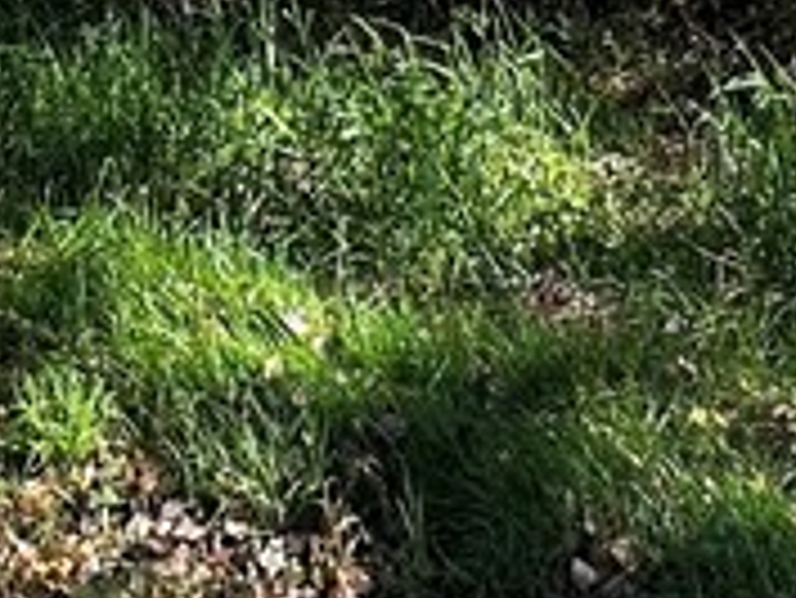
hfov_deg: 24.1
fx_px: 1864
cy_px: -818
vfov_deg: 13.5
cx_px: 378
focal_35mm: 81
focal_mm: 2.22
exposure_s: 1/156
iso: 40
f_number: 2.2
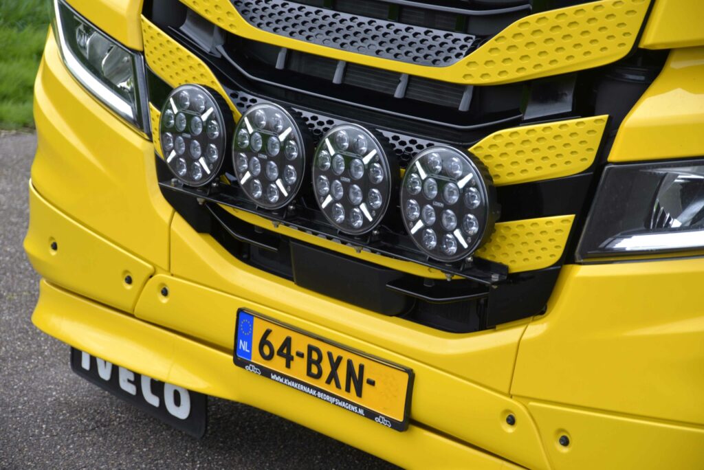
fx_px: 1957
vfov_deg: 13.7
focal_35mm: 100
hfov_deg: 20.4
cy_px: 235
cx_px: 352
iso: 320
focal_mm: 100
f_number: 5.6
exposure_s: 1/250
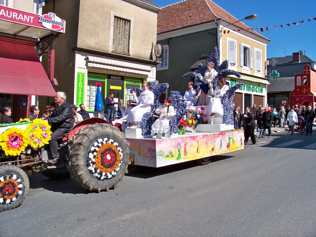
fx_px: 301
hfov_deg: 55.4
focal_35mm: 33
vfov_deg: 42.9
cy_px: 118
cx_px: 158
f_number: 4
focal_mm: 5.85
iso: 80
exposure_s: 1/640
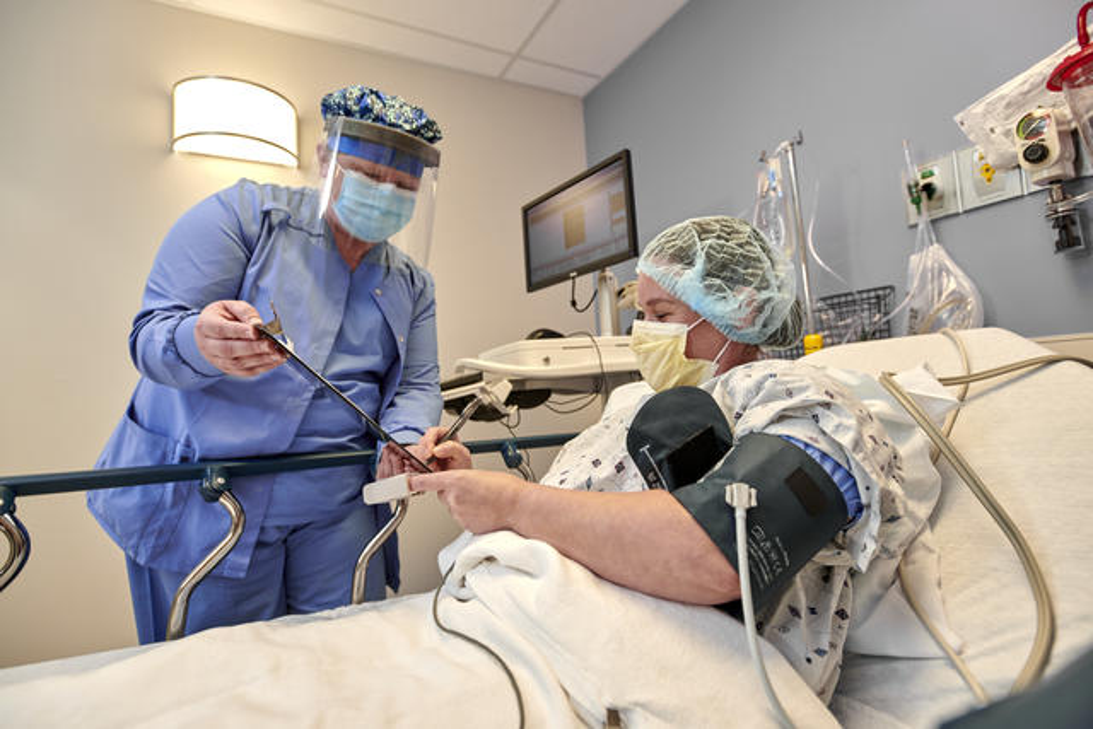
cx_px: 546
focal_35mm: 19
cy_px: 364
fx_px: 577
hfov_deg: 86.9
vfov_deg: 64.6
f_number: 4.5
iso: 400
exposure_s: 1/100
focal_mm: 19
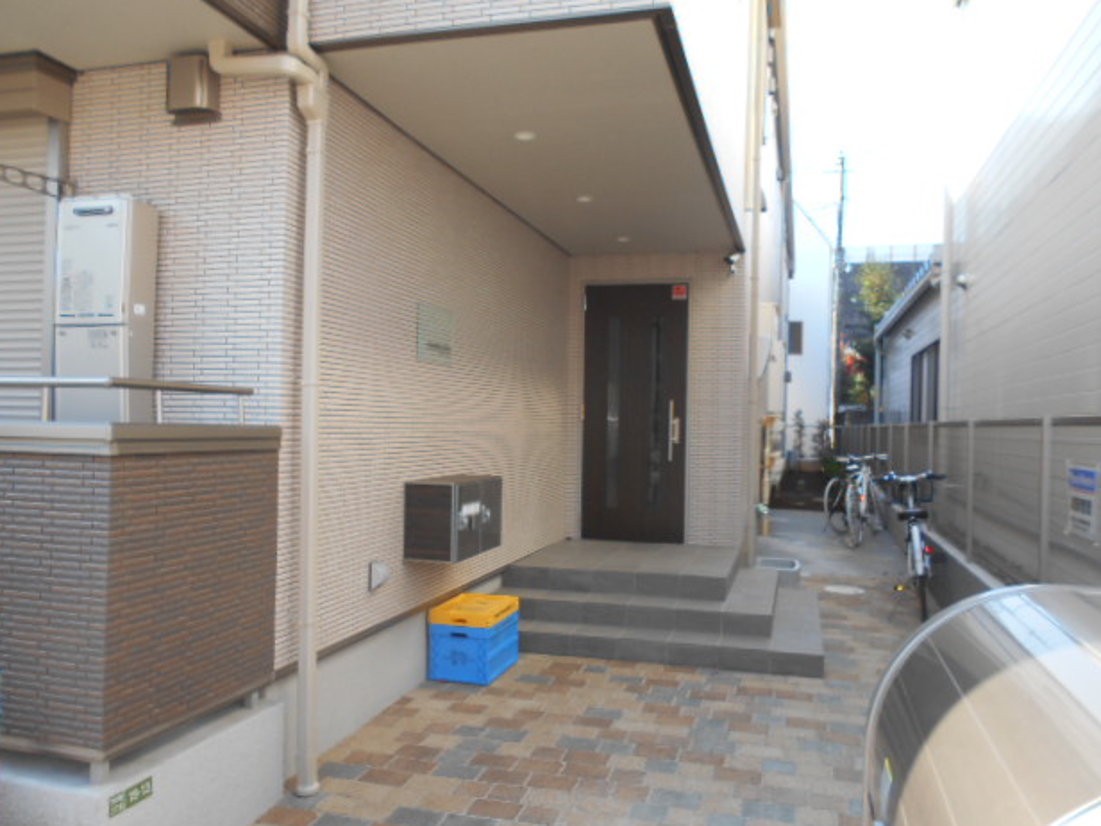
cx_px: 547
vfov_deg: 51.4
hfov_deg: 65.3
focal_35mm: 27
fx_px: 859
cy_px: 417
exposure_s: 1/200
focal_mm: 4.6
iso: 80
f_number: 3.2
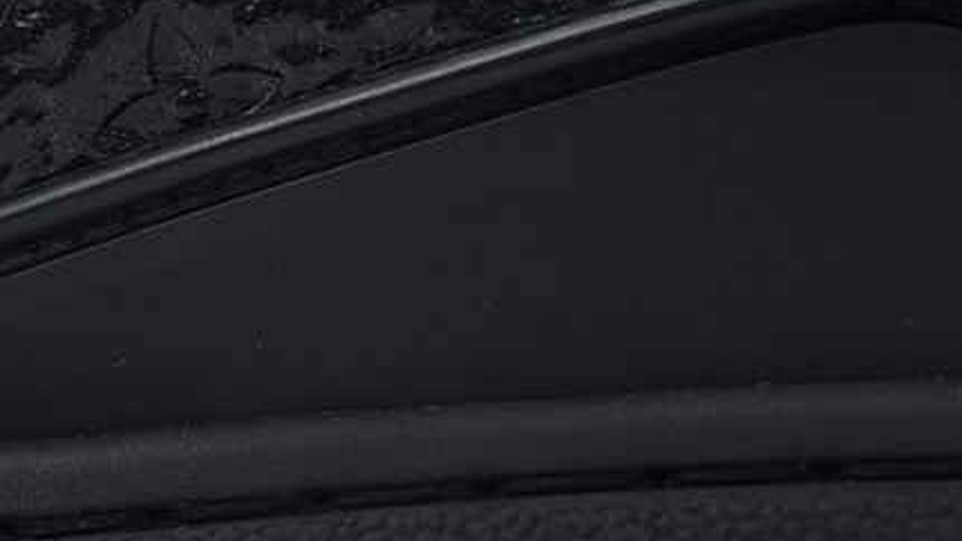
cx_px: 81
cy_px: 98
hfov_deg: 10.7
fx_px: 5102
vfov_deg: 6.1
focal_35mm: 200
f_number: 10
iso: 400
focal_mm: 76
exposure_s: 1/100
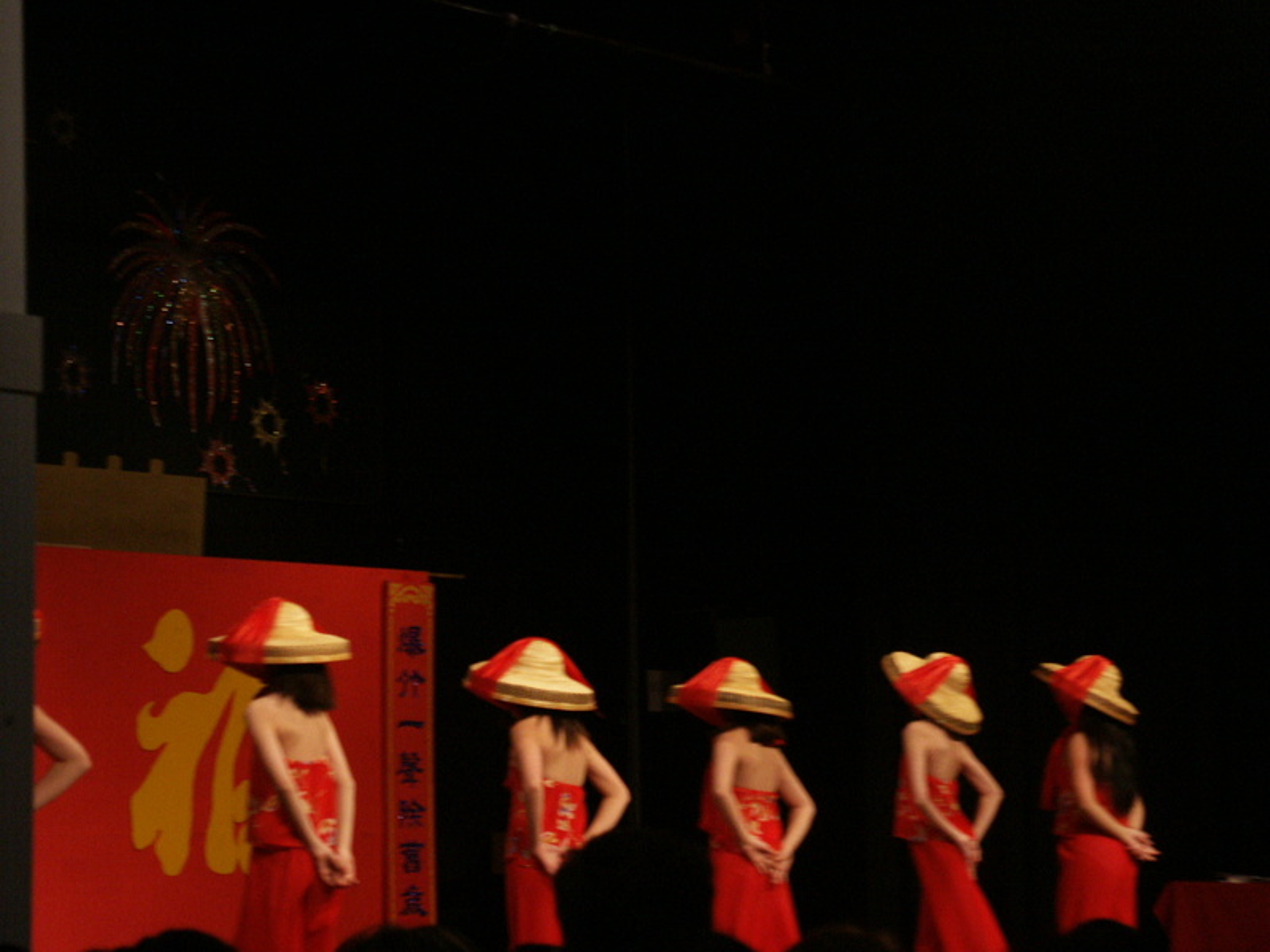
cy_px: 476
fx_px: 4659
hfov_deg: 15.5
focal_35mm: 127
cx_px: 635
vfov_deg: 11.7
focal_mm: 32.08
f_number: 3.5
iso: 200
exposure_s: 1/60
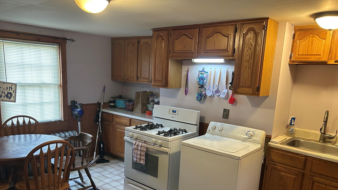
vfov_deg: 39.8
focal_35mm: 29
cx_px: 165
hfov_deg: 66.1
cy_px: 124
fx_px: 260
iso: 250
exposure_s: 1/60
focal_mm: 5.7
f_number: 1.5
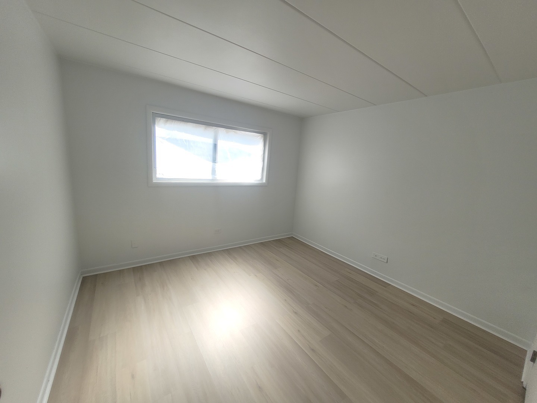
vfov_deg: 89.9
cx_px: 268
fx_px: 202
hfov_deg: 106.2
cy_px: 202
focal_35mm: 13
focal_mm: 1.74
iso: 40
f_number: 2.2
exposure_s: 1/265
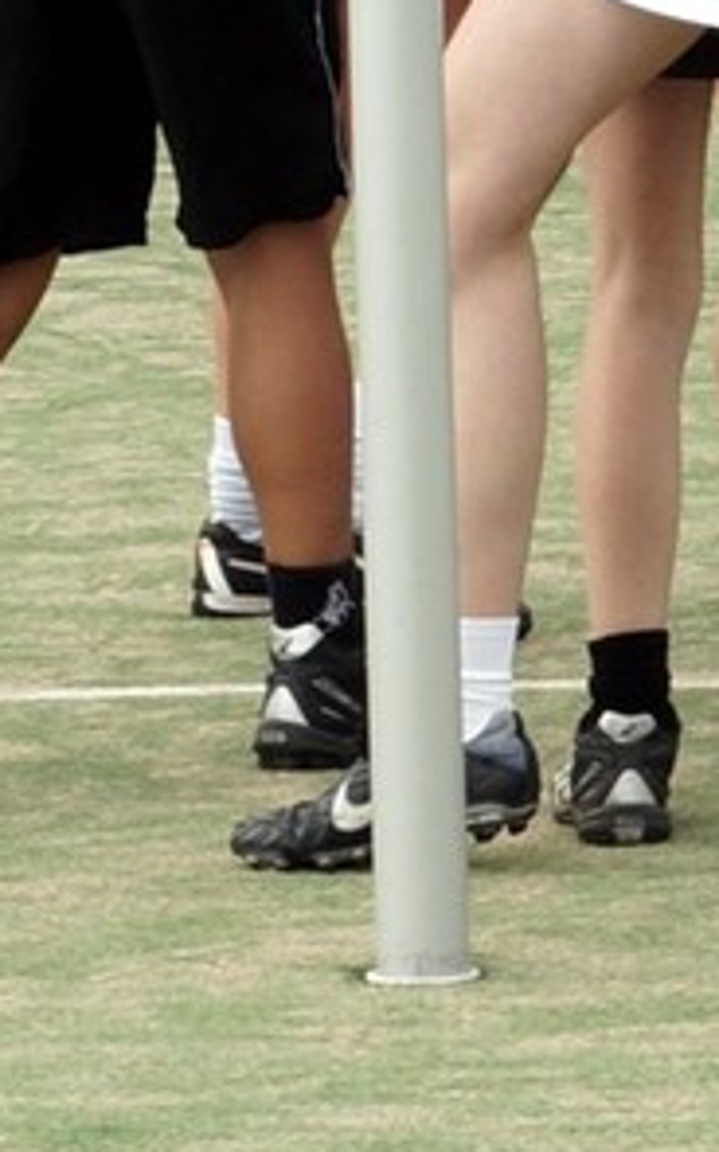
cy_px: -644
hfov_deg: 7.0
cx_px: 688
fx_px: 5833
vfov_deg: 10.8
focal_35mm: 186
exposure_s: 1/200
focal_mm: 35
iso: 100
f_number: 6.3
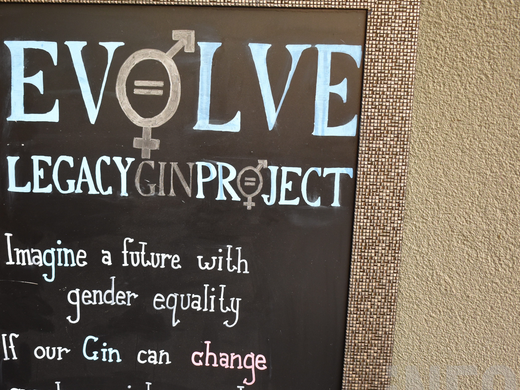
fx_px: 776
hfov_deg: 36.6
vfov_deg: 28.2
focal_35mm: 52
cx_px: 168
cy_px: 223
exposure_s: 1/250
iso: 800
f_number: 4
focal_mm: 25
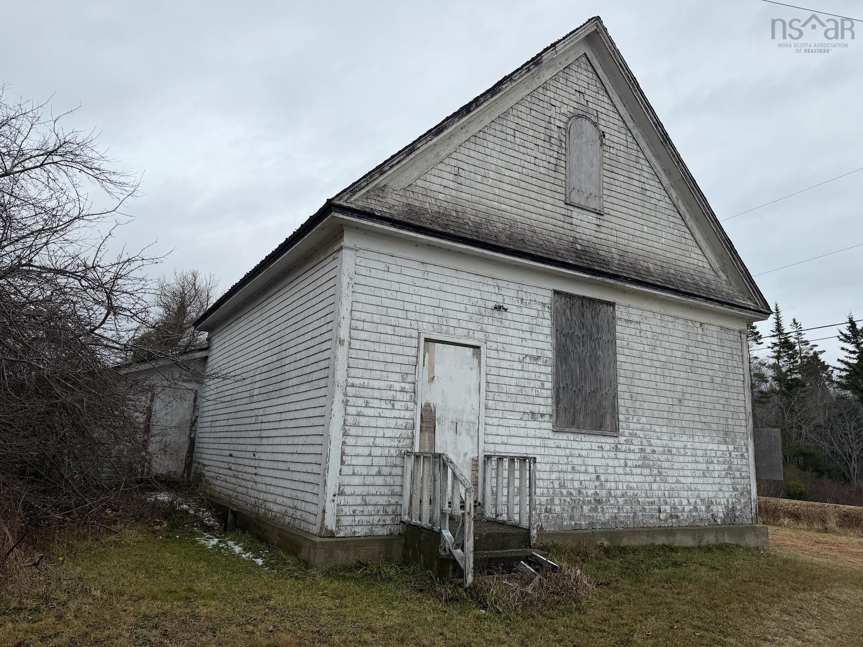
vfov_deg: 56.8
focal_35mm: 24
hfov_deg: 71.6
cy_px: 324
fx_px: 598
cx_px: 432
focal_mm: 6.76
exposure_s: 1/3279
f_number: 1.78
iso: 80
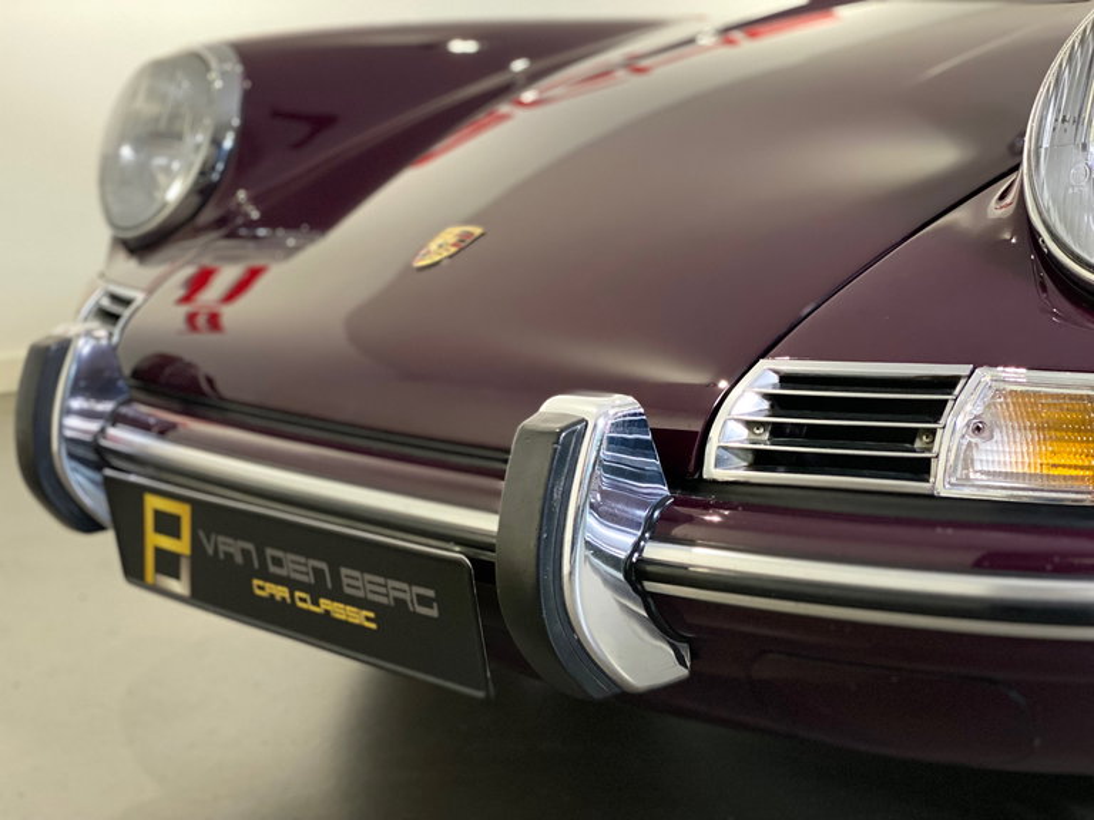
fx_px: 1643
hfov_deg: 36.8
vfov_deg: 28.0
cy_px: 410
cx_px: 547
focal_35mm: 52
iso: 500
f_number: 2
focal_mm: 6
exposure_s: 1/23
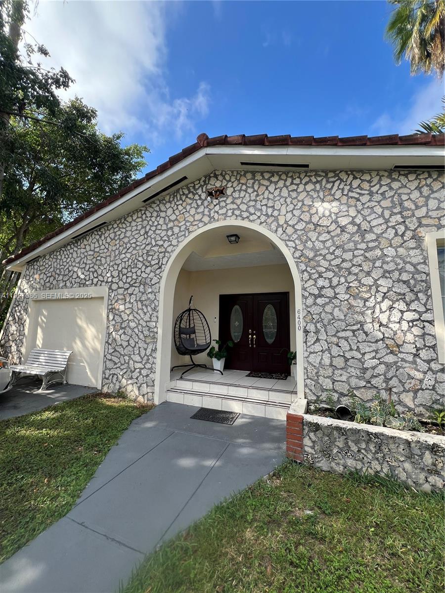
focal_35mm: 13
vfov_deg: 106.2
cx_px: 222
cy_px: 296
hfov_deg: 89.9
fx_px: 223
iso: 32
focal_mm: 1.57
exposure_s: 1/461
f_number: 1.8
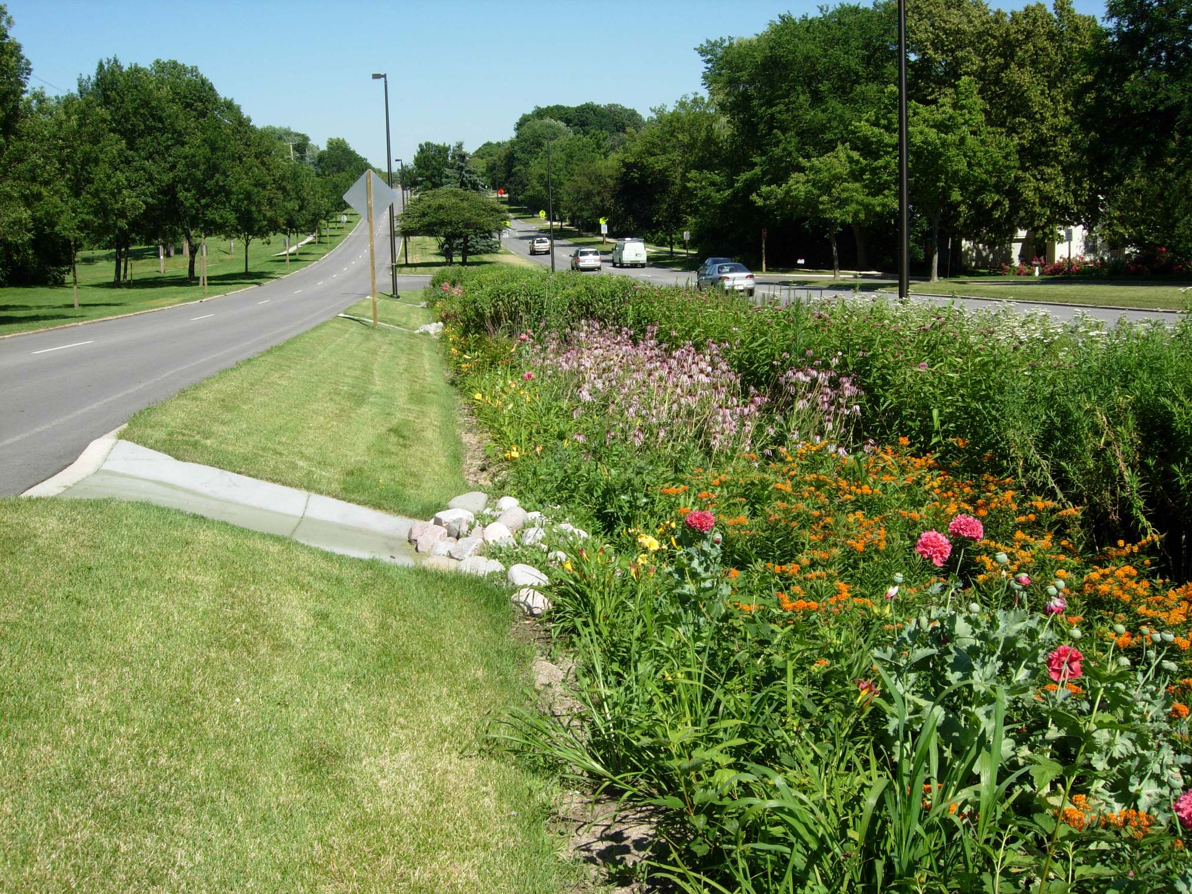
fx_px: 1240
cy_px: 447
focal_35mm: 36
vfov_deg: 39.7
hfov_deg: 51.4
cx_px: 596
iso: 50
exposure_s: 1/332
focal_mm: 7.5
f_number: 5.4
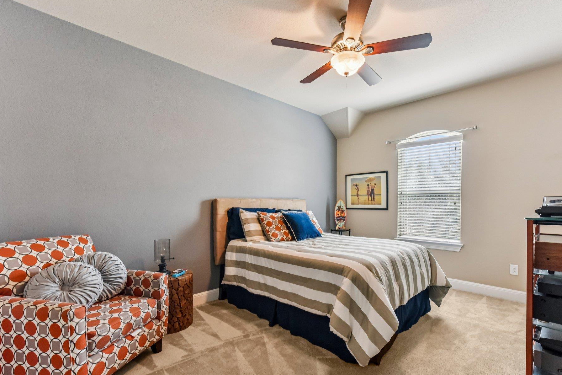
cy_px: 205
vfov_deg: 73.6
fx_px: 250
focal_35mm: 16
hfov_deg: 96.6
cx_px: 299
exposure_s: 1/15
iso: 1600
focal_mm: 14
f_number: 8
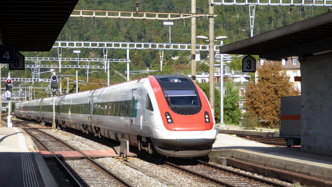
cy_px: 115
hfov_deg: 24.5
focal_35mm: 87
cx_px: 166
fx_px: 766
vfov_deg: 13.9
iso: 80
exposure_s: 1/200
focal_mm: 13.2
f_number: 4.6
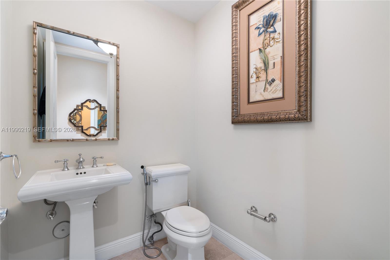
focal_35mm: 16
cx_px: 195
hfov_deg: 96.7
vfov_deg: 73.7
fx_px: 173
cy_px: 130
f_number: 9
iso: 250
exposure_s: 1/3
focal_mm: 16
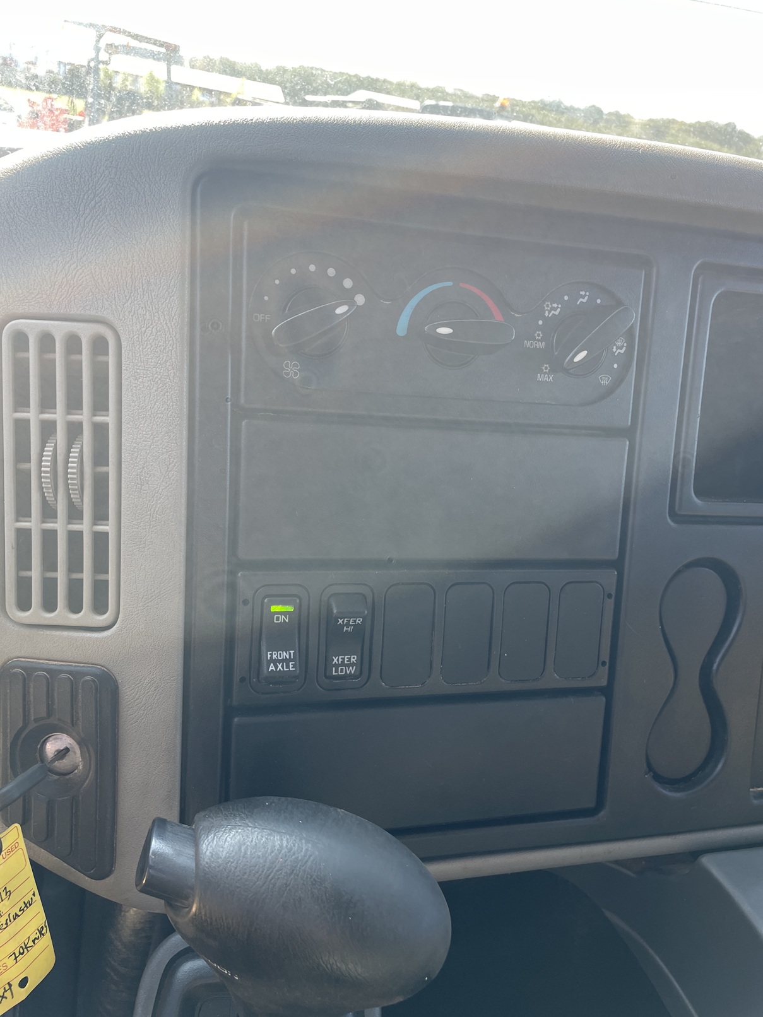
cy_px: 508
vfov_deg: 67.3
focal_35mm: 26
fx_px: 764
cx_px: 382
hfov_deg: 53.1
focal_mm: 4.2
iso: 32
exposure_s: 1/101
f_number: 1.6
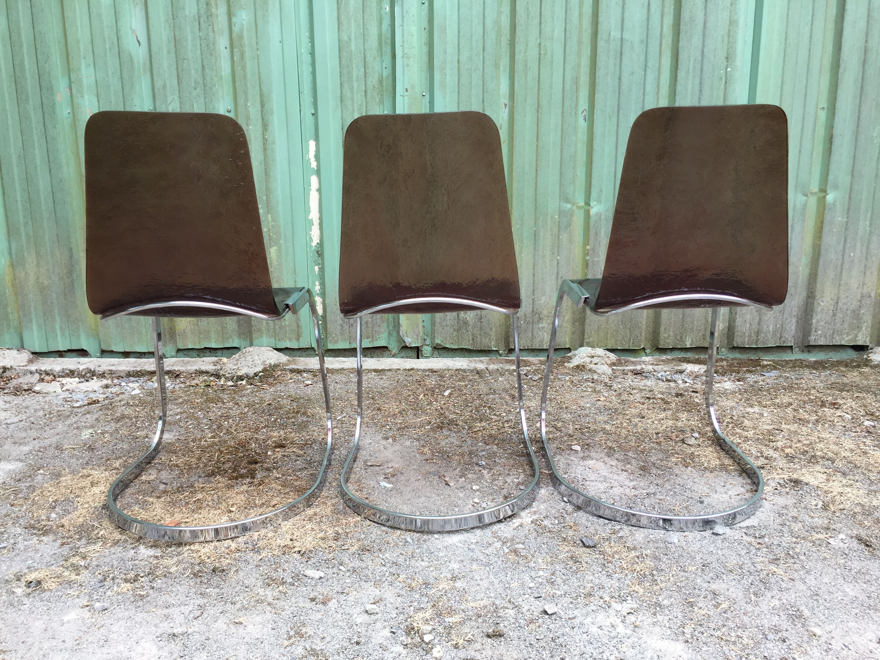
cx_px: 440
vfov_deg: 48.2
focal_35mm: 29
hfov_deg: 61.7
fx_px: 737
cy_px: 330
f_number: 2.2
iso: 32
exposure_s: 1/377
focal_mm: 4.15
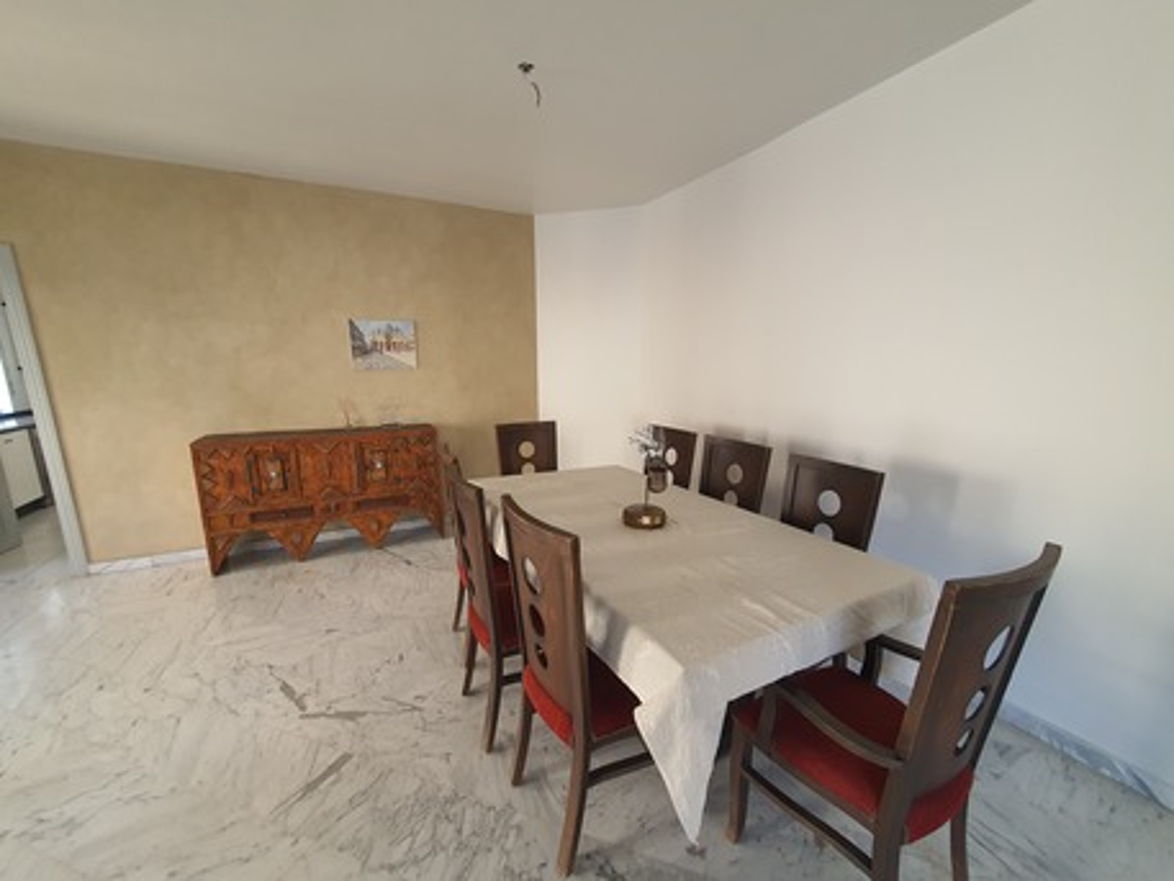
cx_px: 587
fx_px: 441
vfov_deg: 89.9
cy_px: 440
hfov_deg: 106.2
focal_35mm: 13
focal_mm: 1.8
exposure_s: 1/50
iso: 160
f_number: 2.2
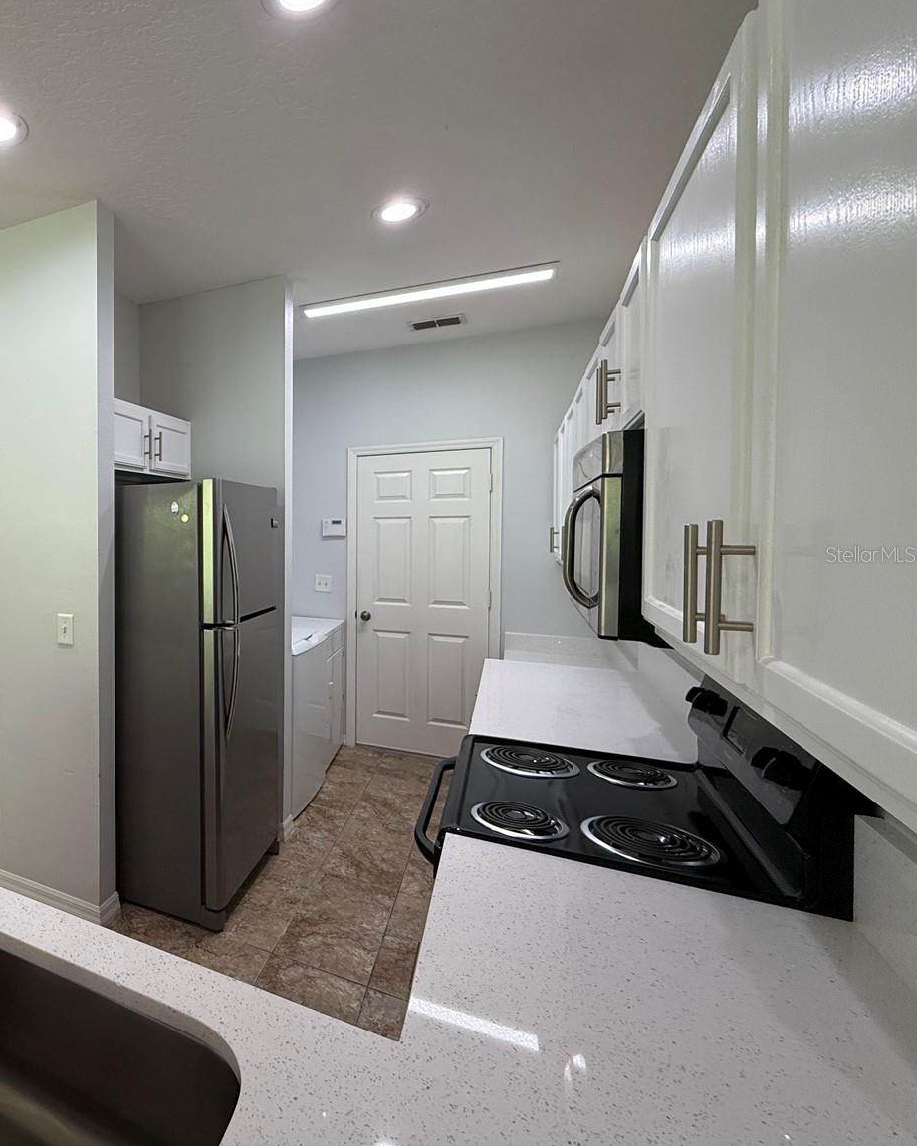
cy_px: 554
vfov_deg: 83.3
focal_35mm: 19
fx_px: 644
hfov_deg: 61.8
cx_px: 123
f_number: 2.2
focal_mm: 2.22
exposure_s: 1/120
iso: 200
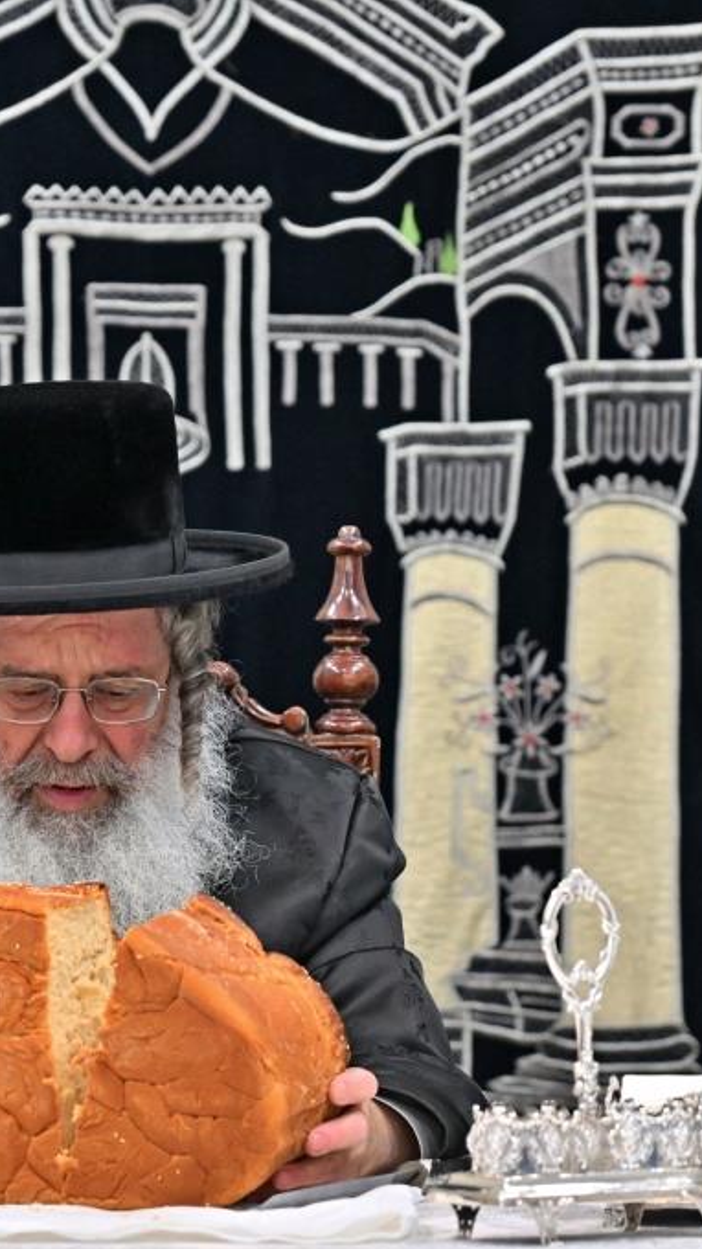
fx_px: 9407
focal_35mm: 284
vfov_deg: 7.6
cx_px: 110
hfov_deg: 4.3
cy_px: 625
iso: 800
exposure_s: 1/250
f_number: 4
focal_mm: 120
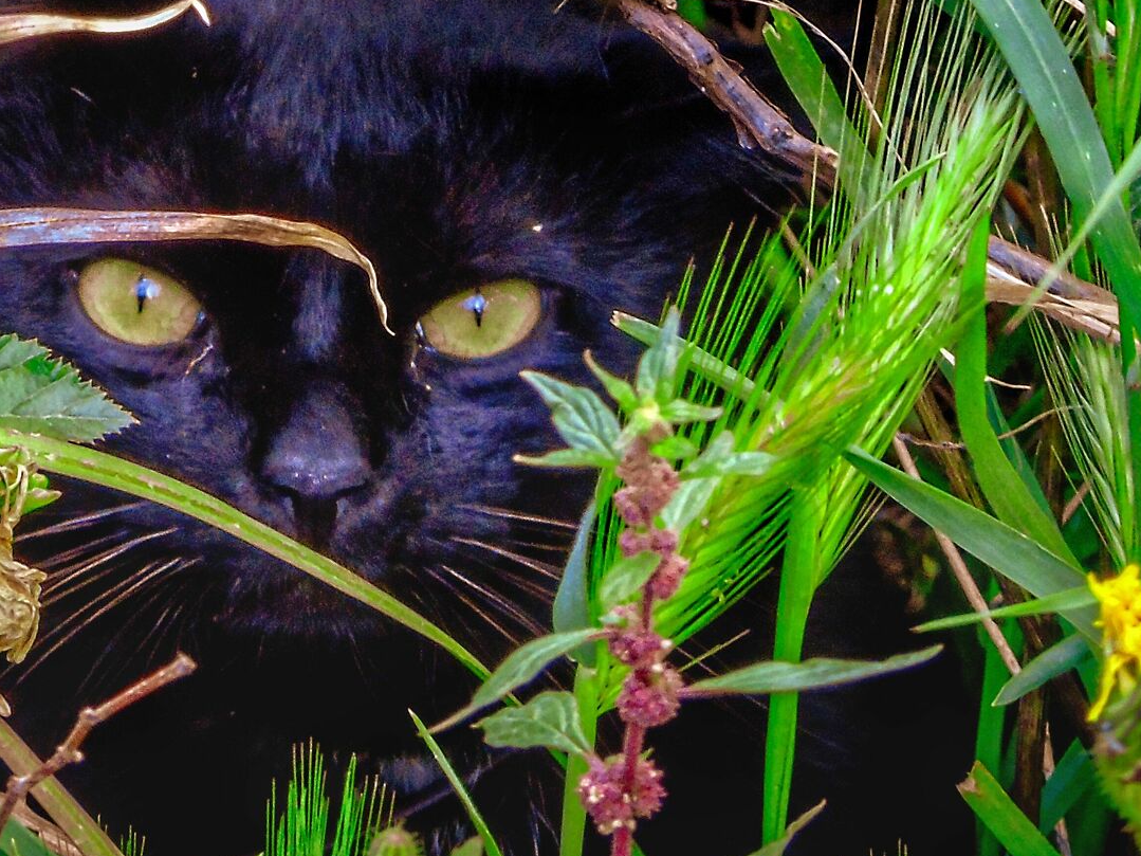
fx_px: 35034
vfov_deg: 1.4
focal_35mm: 1063
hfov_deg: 1.9
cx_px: 388
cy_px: -4
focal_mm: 85
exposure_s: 1/50
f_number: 6.6
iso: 200
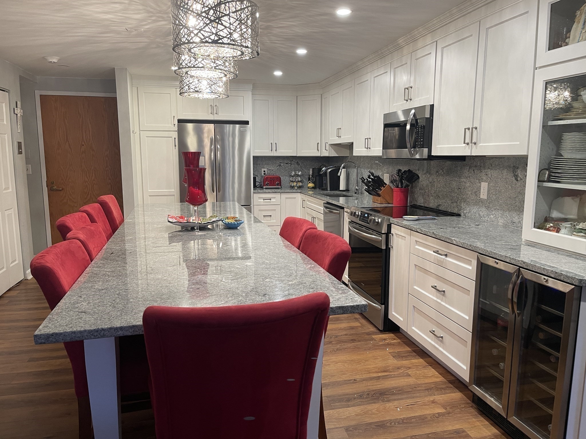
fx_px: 423
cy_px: 220
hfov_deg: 69.4
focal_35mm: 25
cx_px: 293
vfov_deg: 54.9
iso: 125
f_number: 1.6
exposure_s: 1/60
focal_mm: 5.1
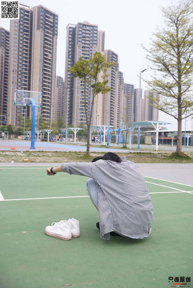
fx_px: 281
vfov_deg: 54.4
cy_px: 144
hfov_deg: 37.9
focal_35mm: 35
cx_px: 96
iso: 100
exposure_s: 1/500
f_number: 5.6
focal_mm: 35
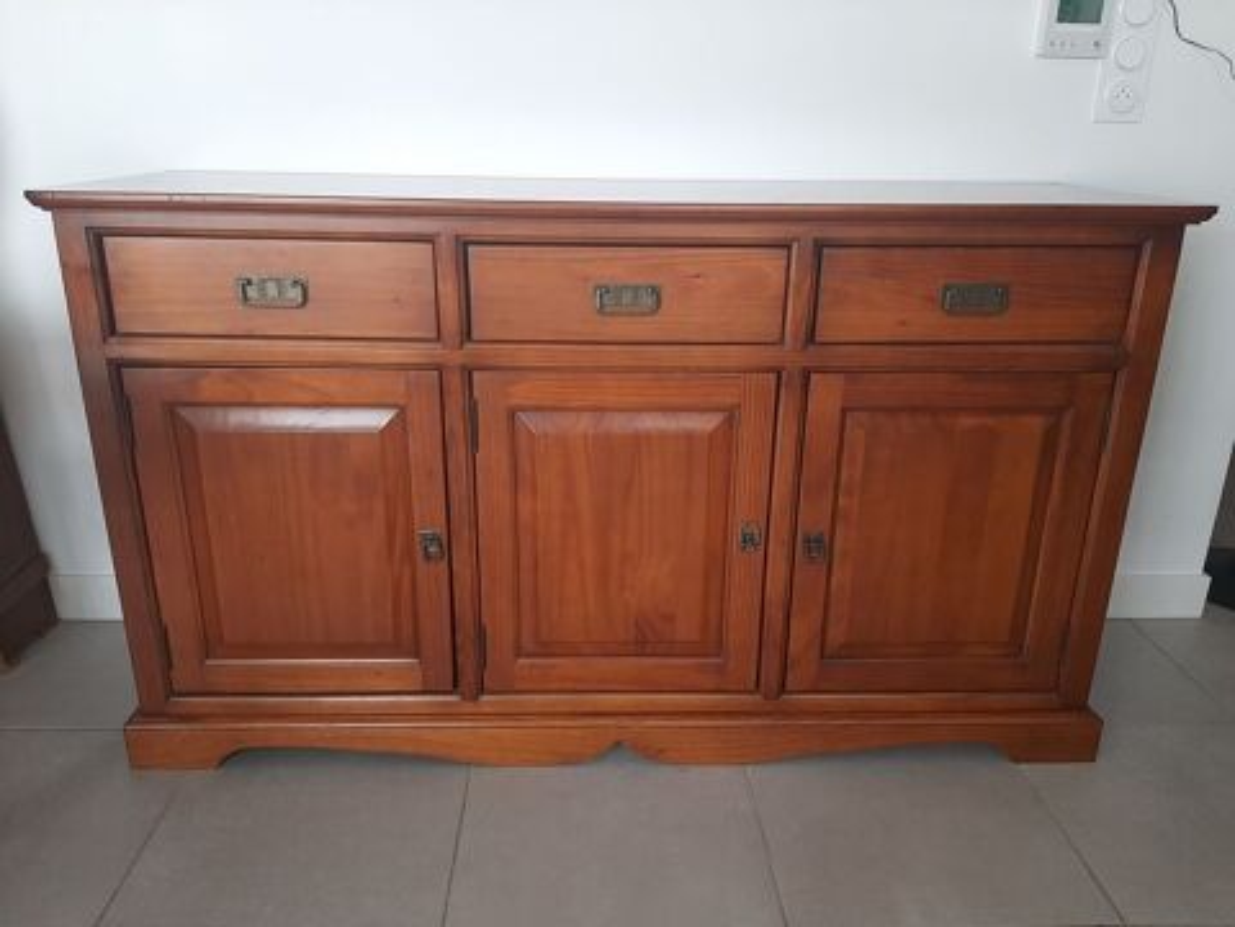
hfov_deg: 65.3
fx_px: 963
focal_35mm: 27
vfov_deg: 51.4
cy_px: 464
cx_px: 618
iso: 250
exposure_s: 1/25
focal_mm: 3.93
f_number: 1.7
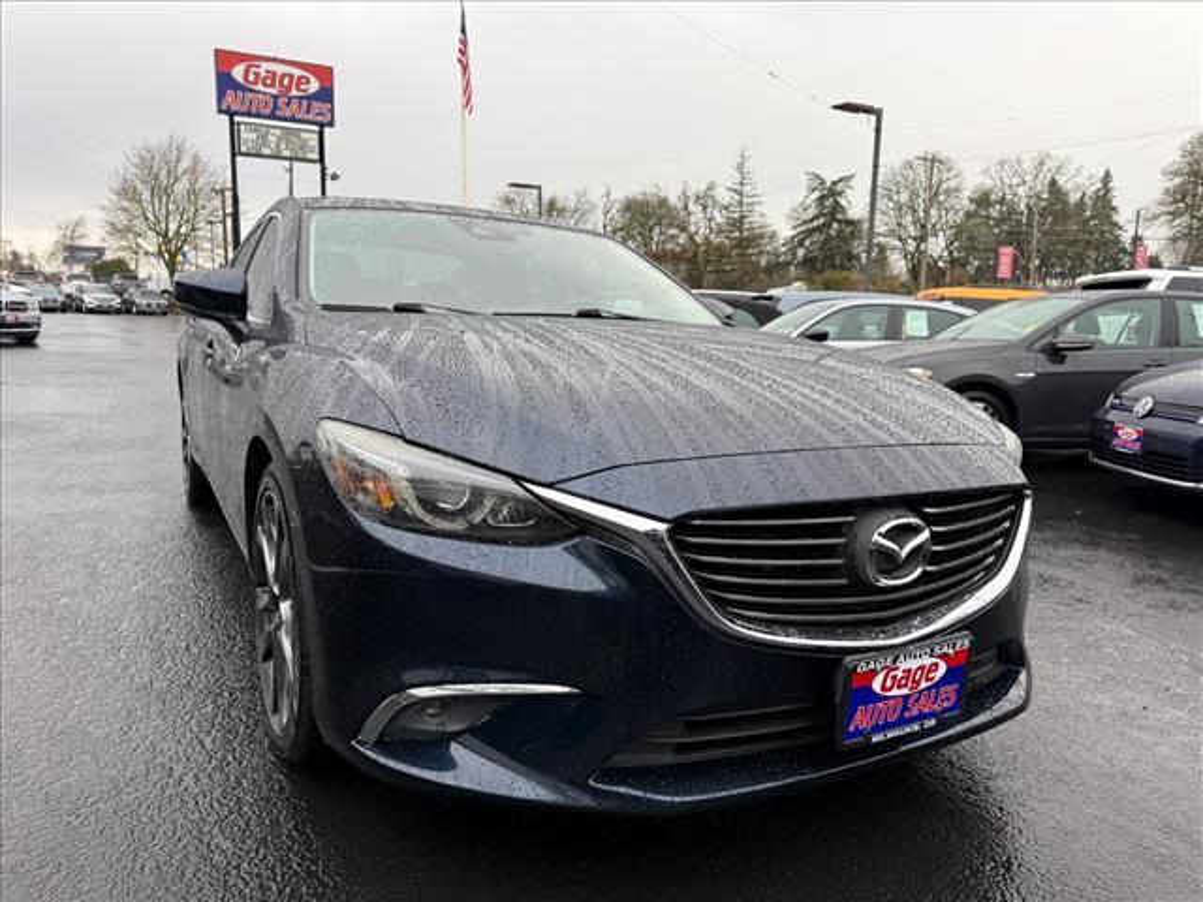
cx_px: 602
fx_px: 834
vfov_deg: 56.8
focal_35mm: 24
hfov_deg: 71.6
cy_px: 451
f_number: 1.78
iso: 80
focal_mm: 6.76
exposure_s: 1/329
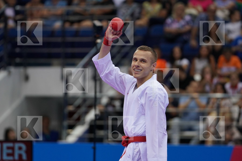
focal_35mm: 300
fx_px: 2017
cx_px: 121
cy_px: 80
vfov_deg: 4.6
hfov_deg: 6.9
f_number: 2.8
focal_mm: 200
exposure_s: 1/1000
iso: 1000
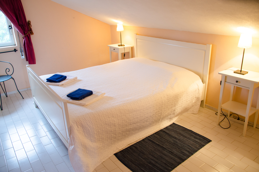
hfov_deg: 67.5
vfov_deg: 47.7
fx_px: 194
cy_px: 86
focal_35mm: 27
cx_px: 130
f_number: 3.5
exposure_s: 1/6
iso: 100
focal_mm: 18
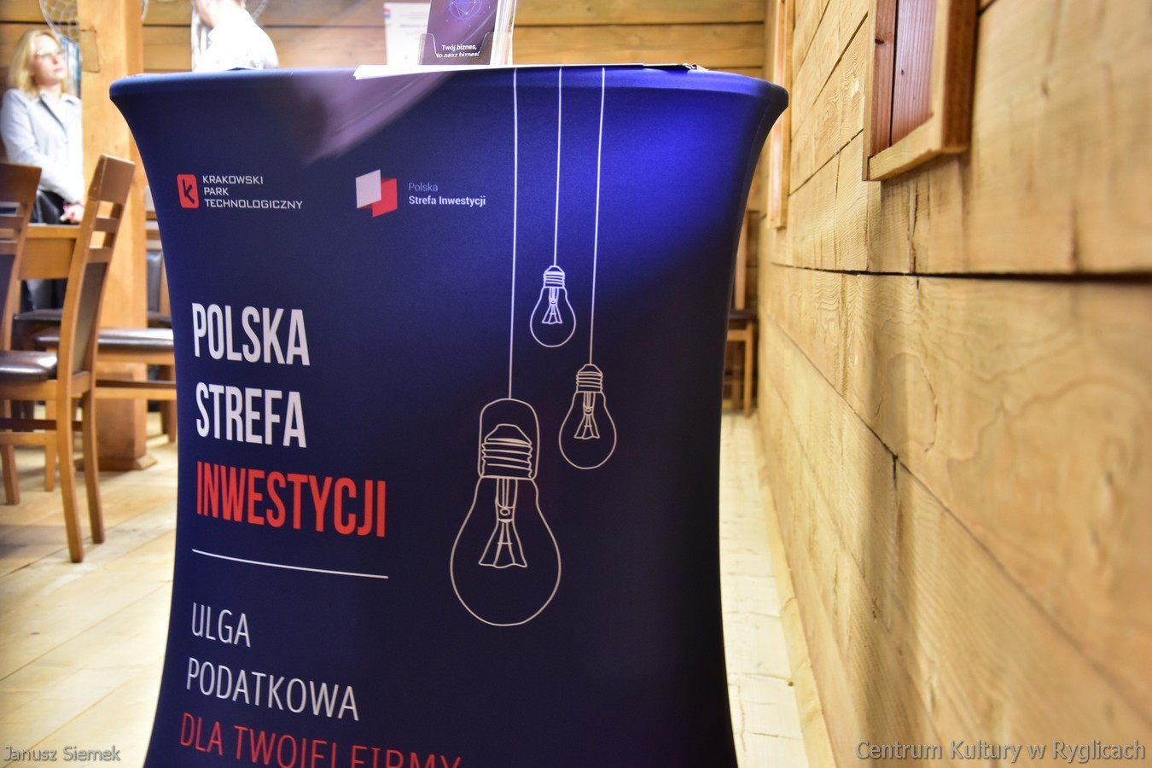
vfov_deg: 22.6
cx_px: 576
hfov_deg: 33.4
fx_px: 1920
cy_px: 384
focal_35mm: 60
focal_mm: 40
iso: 1000
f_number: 4.5
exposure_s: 1/10
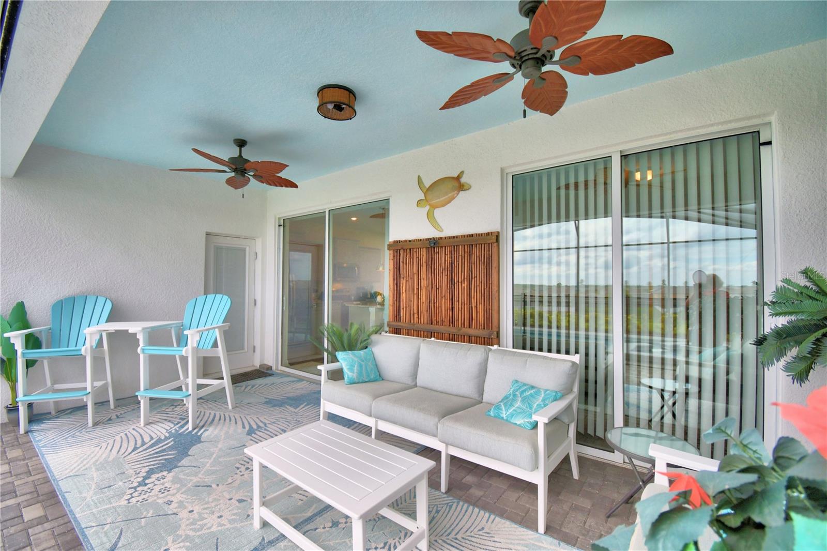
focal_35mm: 15
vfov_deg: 77.3
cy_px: 276
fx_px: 344
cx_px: 414
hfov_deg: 100.4
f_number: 4.5
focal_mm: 10
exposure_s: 1/400
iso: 200
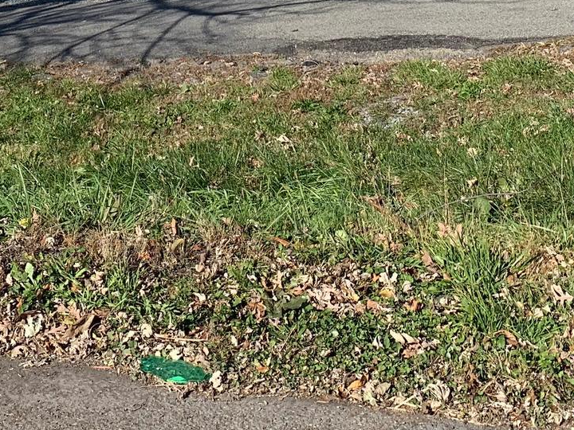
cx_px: 164
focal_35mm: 74
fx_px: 1227
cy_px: -181
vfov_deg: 18.1
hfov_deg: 26.1
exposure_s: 1/2481
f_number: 1.8
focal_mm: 4.25
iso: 25
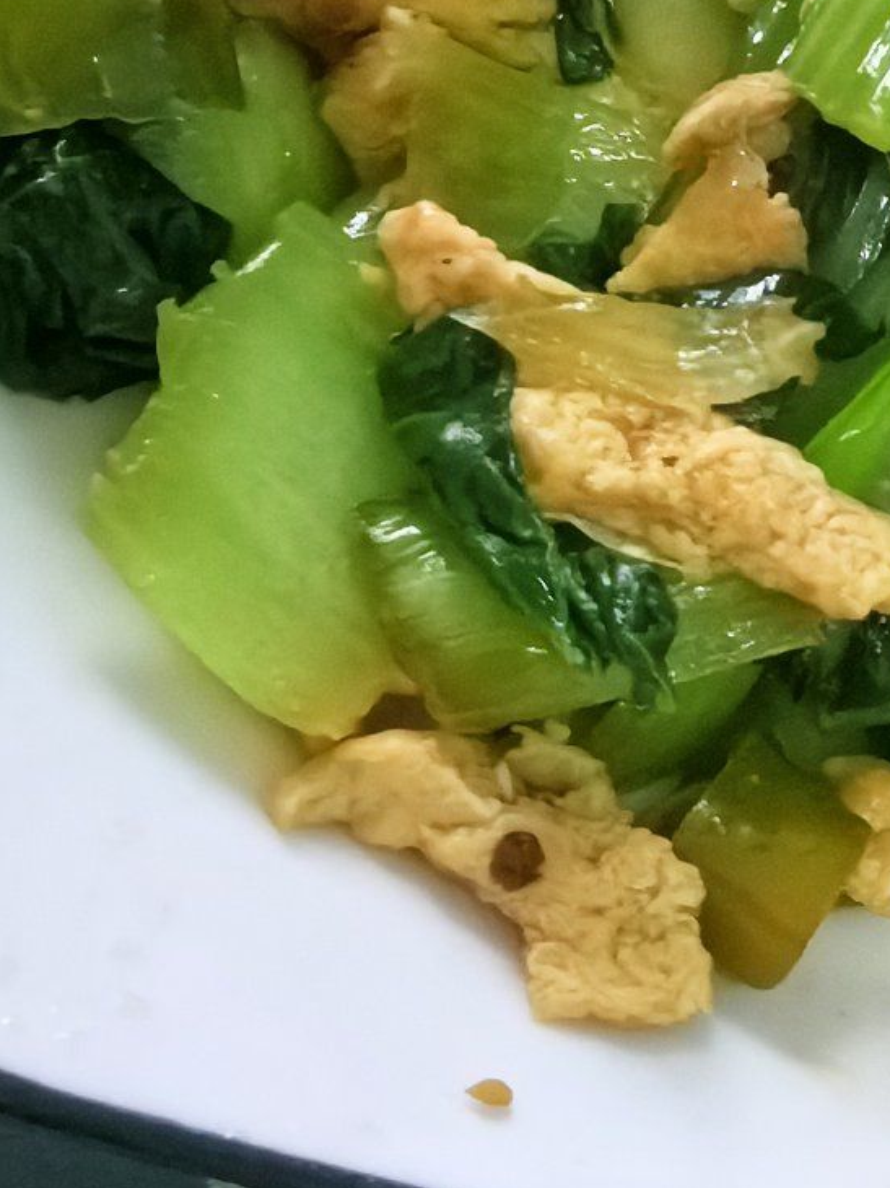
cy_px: -17
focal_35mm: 101
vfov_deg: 18.9
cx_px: 1220
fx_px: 3464
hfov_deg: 14.0
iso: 1000
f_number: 4
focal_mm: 5.75
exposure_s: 1/100
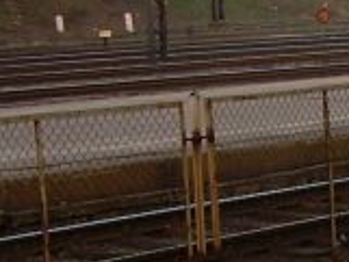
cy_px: 167
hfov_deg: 10.0
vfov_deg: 7.9
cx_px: 607
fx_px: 1907
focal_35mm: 189
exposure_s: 1/55
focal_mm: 6.3
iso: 50
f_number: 2.8
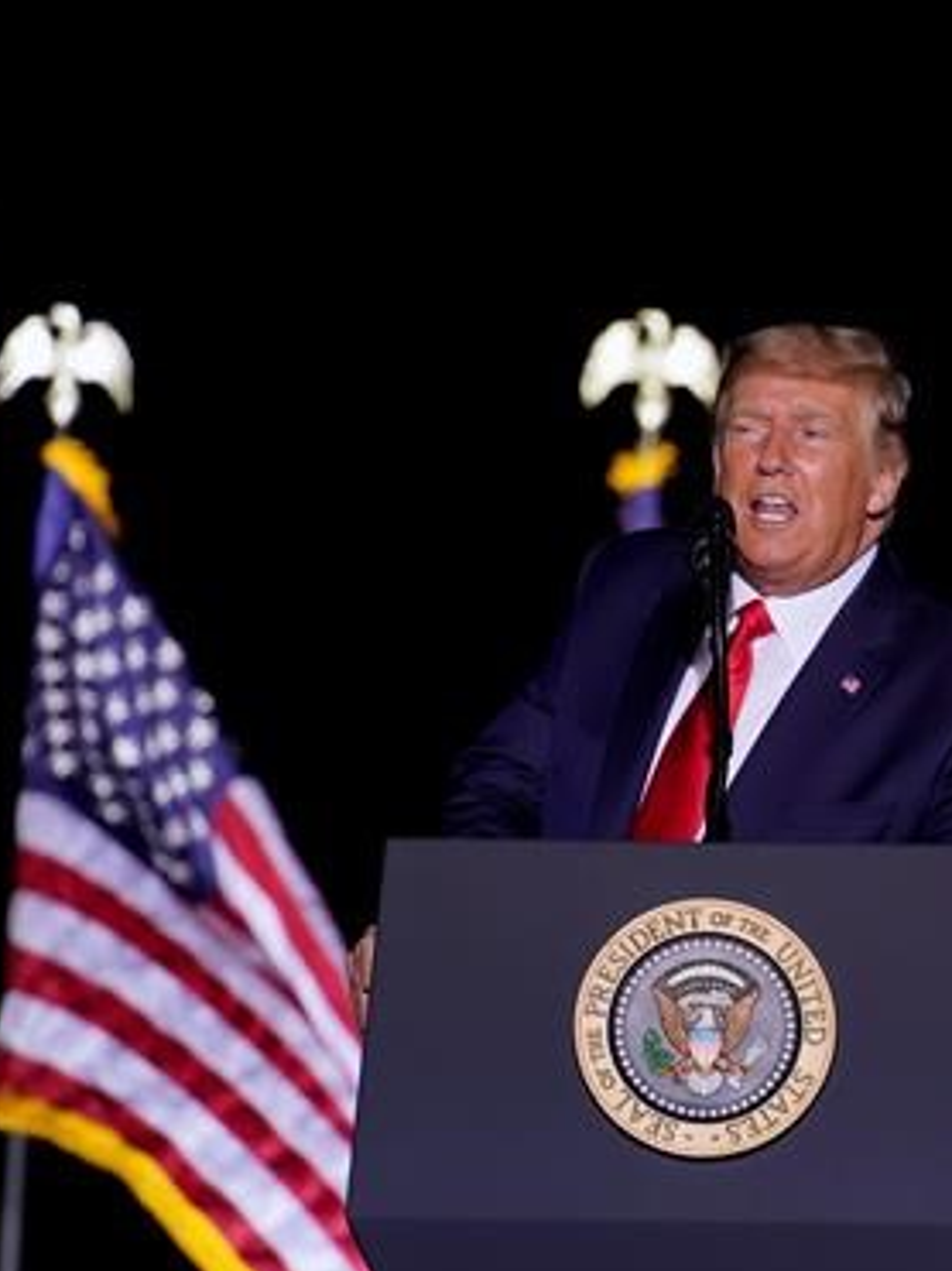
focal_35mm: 674
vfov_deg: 2.9
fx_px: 24729
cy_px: 666
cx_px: 733
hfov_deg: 2.2
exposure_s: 1/400
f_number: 5.6
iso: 1600
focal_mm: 400
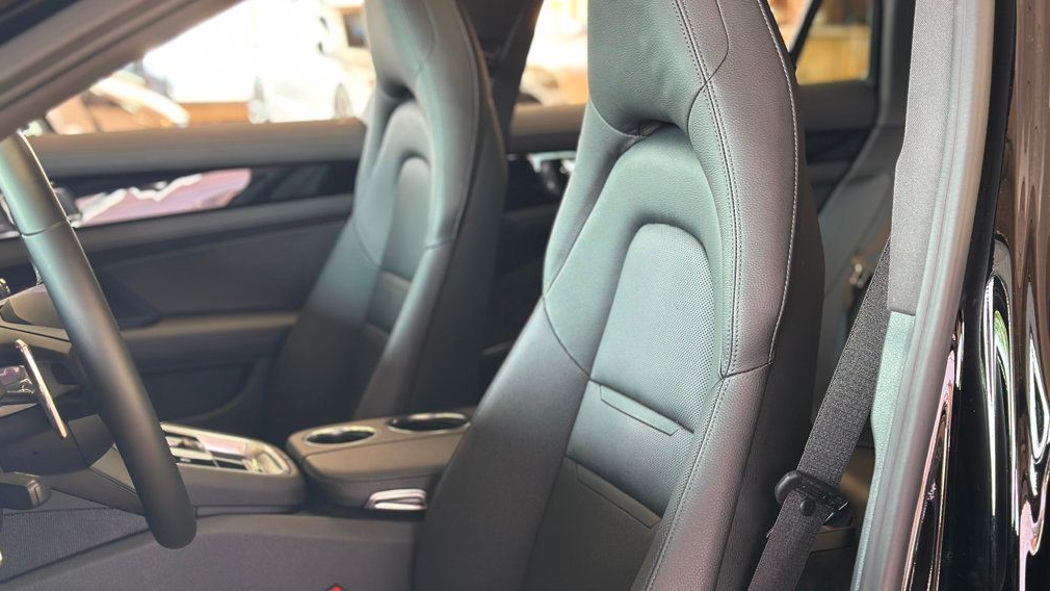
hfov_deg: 39.2
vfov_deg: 22.6
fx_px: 1476
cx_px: 526
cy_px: 317
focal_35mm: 53
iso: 200
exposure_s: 1/60
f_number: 1.78
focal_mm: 6.86
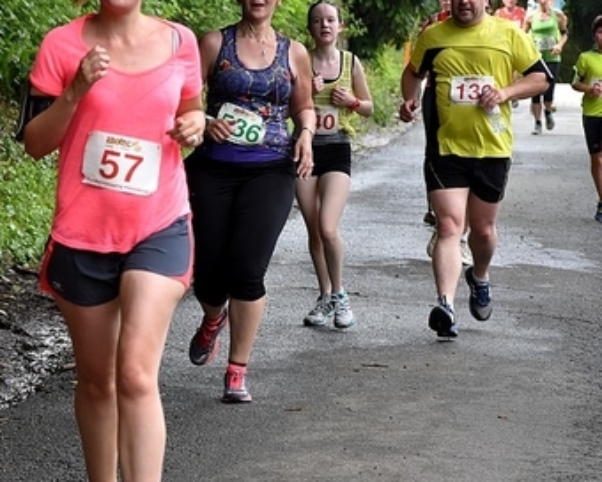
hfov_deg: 7.4
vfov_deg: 5.9
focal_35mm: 261
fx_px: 4647
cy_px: 234
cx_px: 96
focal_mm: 105
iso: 900
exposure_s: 1/500
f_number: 5.6
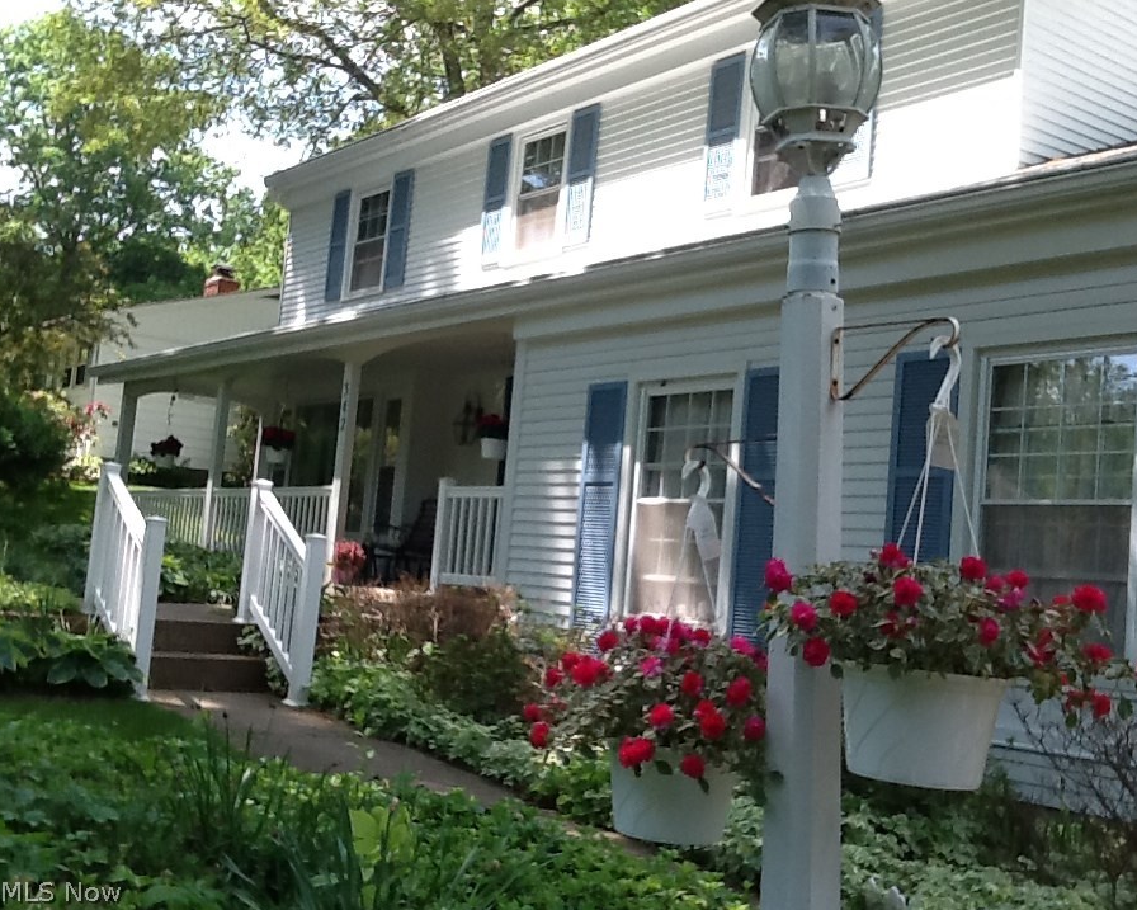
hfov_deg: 40.3
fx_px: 1548
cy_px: 456
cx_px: 603
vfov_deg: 32.8
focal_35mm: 46
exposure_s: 1/284
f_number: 2.4
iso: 40
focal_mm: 2.03
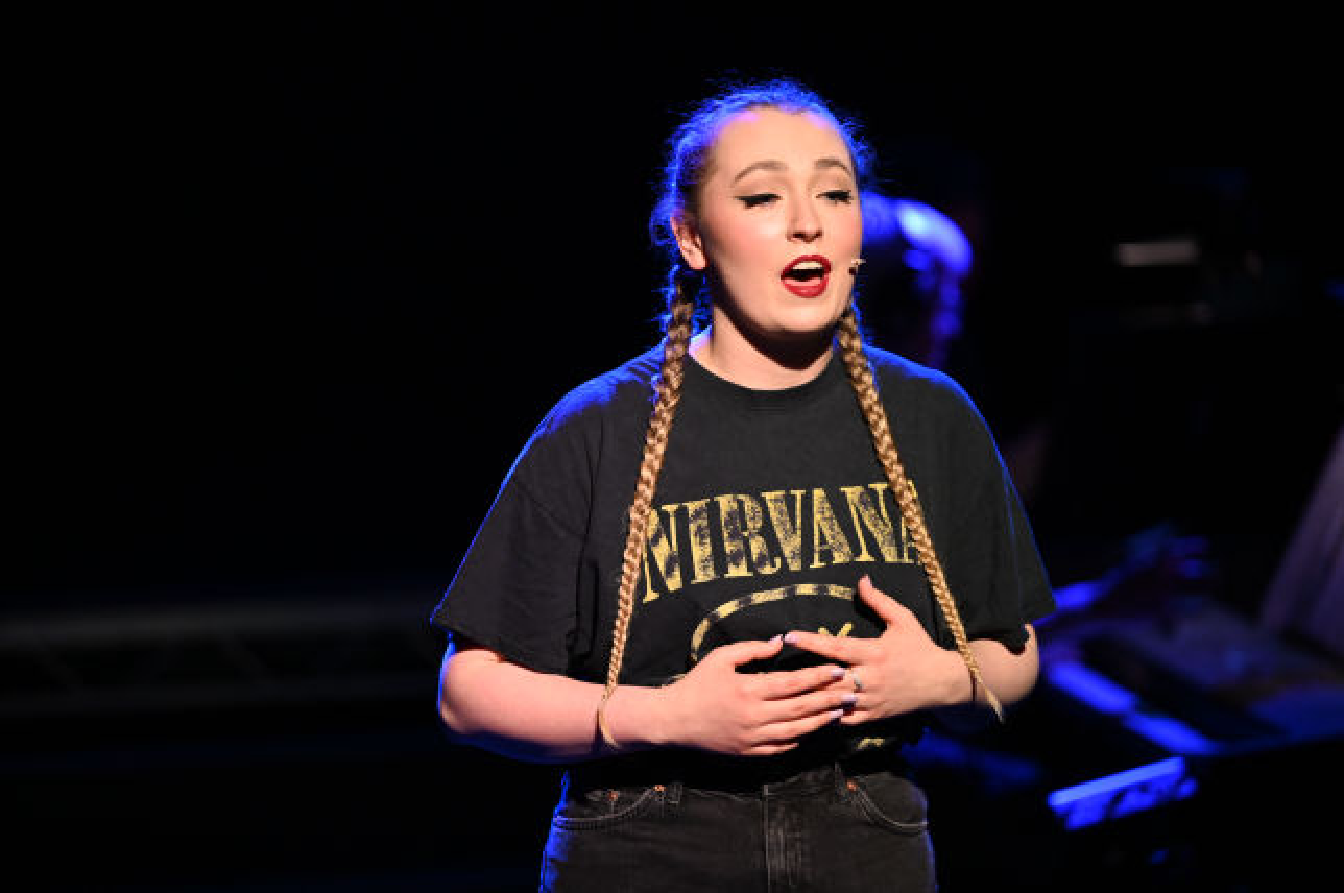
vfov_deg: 6.9
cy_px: 446
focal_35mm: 200
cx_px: 672
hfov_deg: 10.3
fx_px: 7459
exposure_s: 1/250
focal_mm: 200
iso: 2800
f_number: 2.8
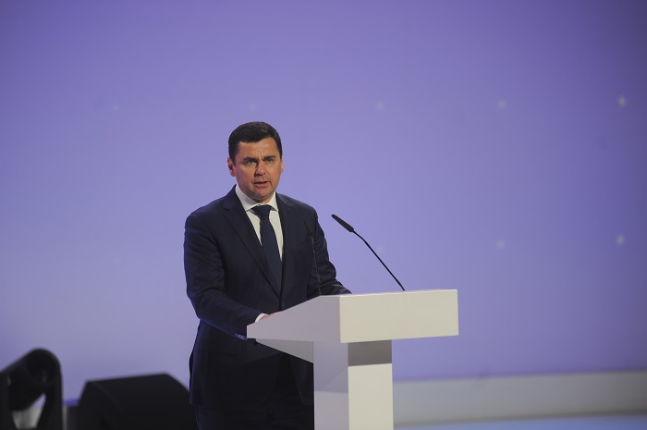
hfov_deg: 10.3
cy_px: 215
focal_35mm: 200
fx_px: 3590
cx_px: 324
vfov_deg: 6.9
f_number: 2.8
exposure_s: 1/250
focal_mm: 200
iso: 500
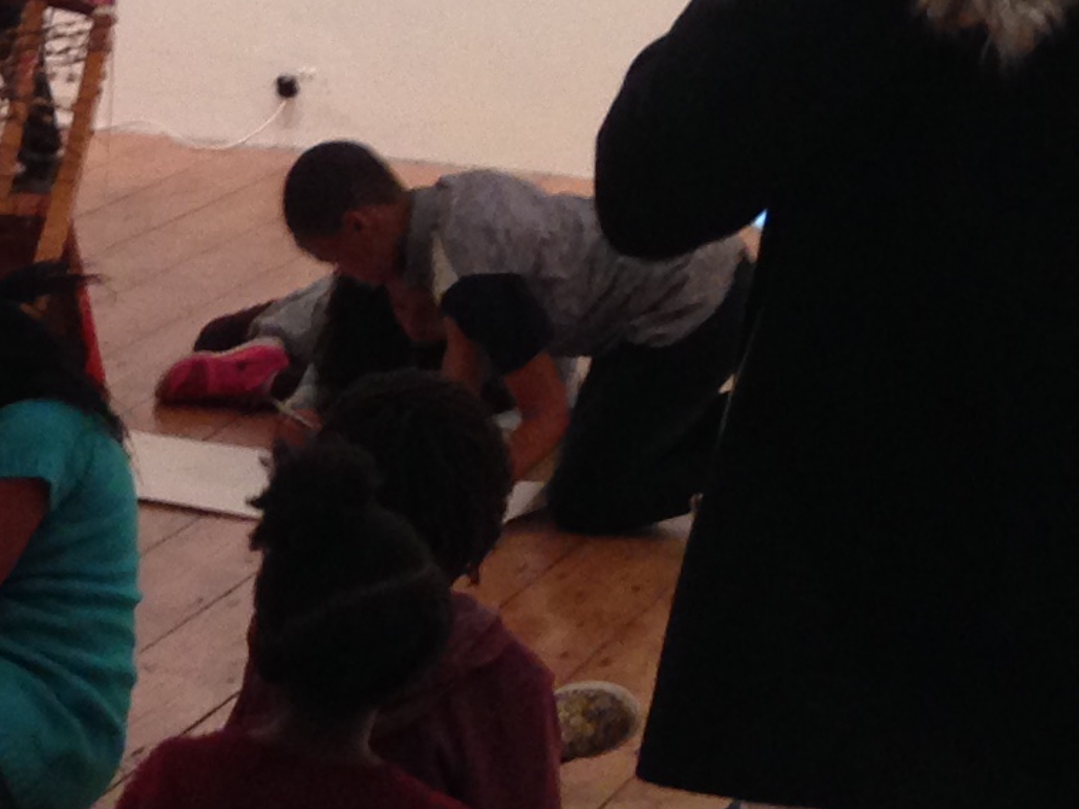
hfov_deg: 13.0
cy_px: 419
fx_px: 4426
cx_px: -633
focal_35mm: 142
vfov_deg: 10.4
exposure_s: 1/20
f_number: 2.4
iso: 125
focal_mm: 4.12
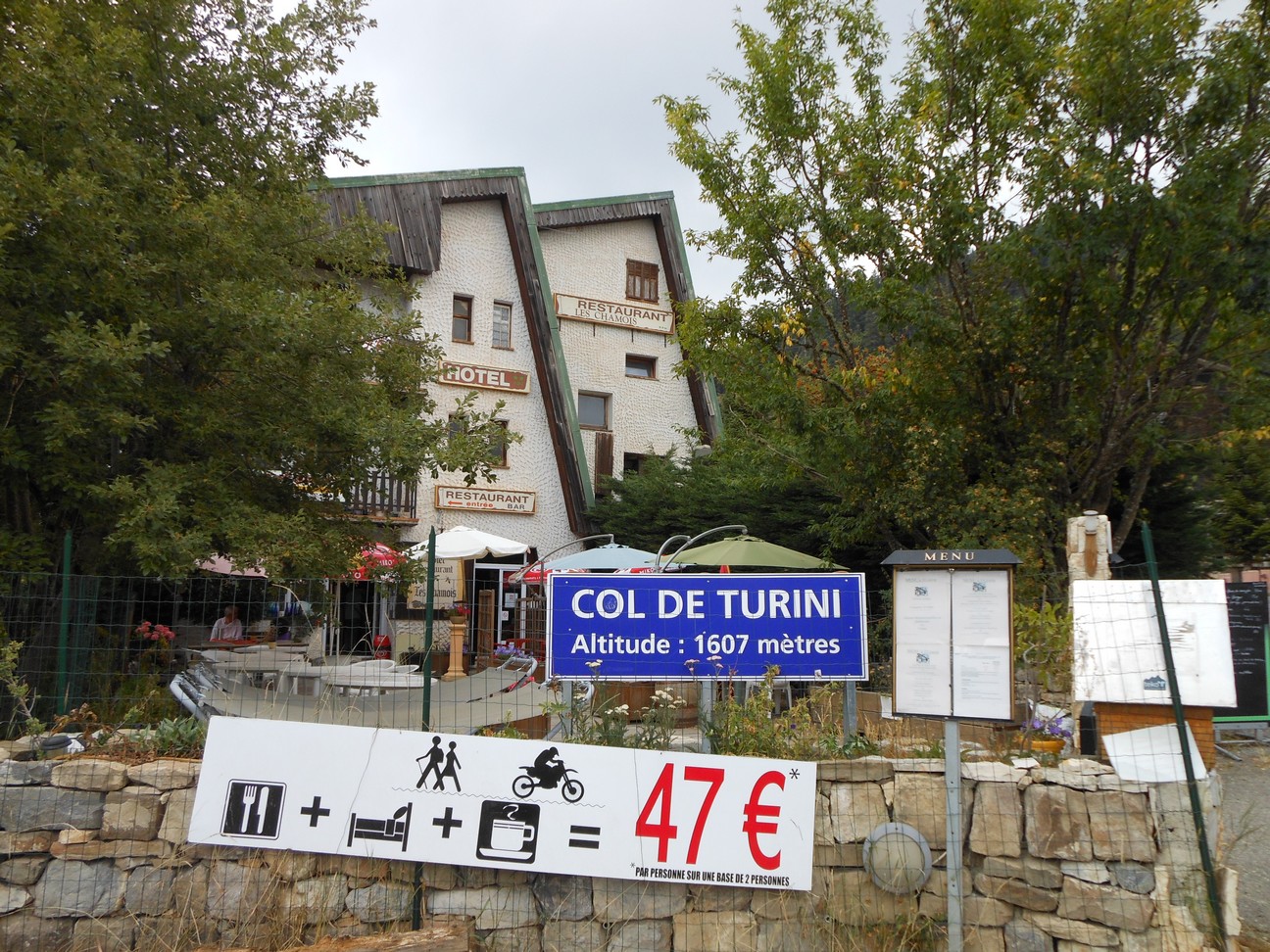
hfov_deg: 69.4
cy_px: 476
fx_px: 917
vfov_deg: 54.9
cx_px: 635
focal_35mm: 25
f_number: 3.2
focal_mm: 4.5
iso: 80
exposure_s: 1/500
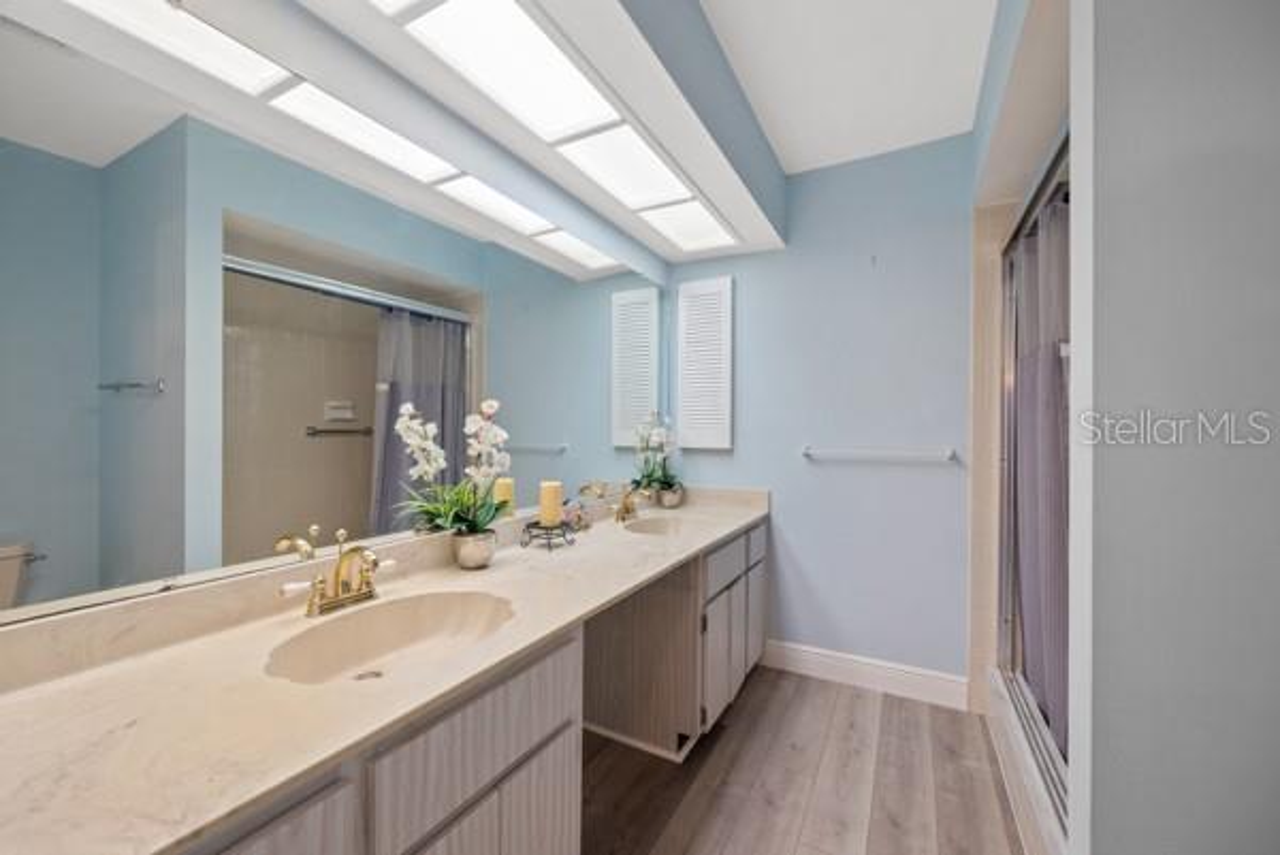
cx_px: 640
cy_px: 428
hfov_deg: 104.2
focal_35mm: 14
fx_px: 498
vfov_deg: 81.3
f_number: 6.3
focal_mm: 14
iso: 250
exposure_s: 1/3
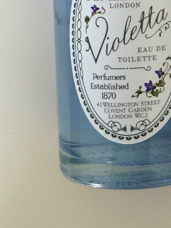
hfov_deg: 14.1
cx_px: 255
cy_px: -74
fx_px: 646
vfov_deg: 18.5
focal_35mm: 98
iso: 32
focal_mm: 4.15
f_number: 2.2
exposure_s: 1/30
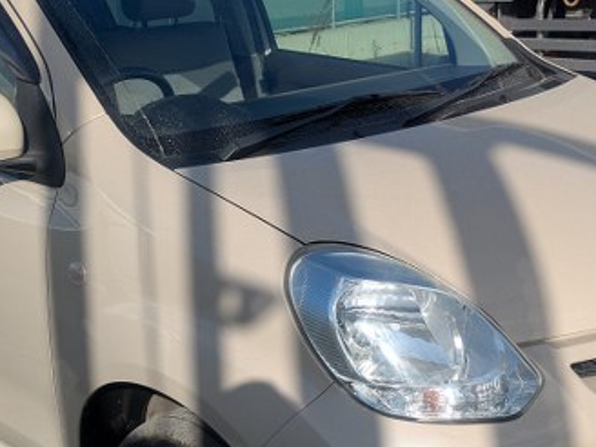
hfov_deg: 31.7
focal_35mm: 61
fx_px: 1050
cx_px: 268
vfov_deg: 24.0
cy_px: 265
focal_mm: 5.43
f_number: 1.89
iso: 48
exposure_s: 1/3953
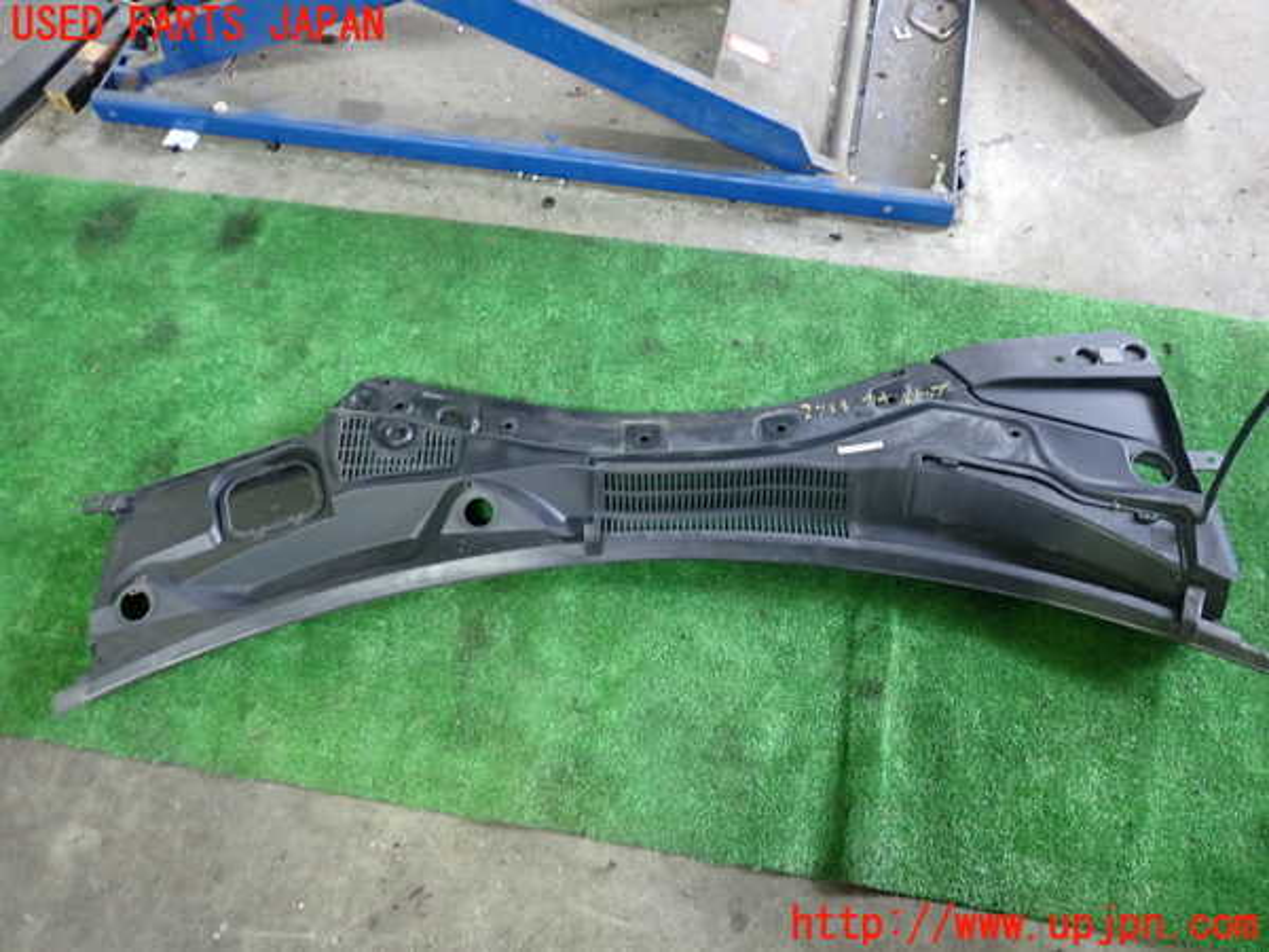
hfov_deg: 60.0
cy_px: 476
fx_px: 1100
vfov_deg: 46.8
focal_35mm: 30
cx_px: 634
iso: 400
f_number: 2.3
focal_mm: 5.4
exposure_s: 1/30
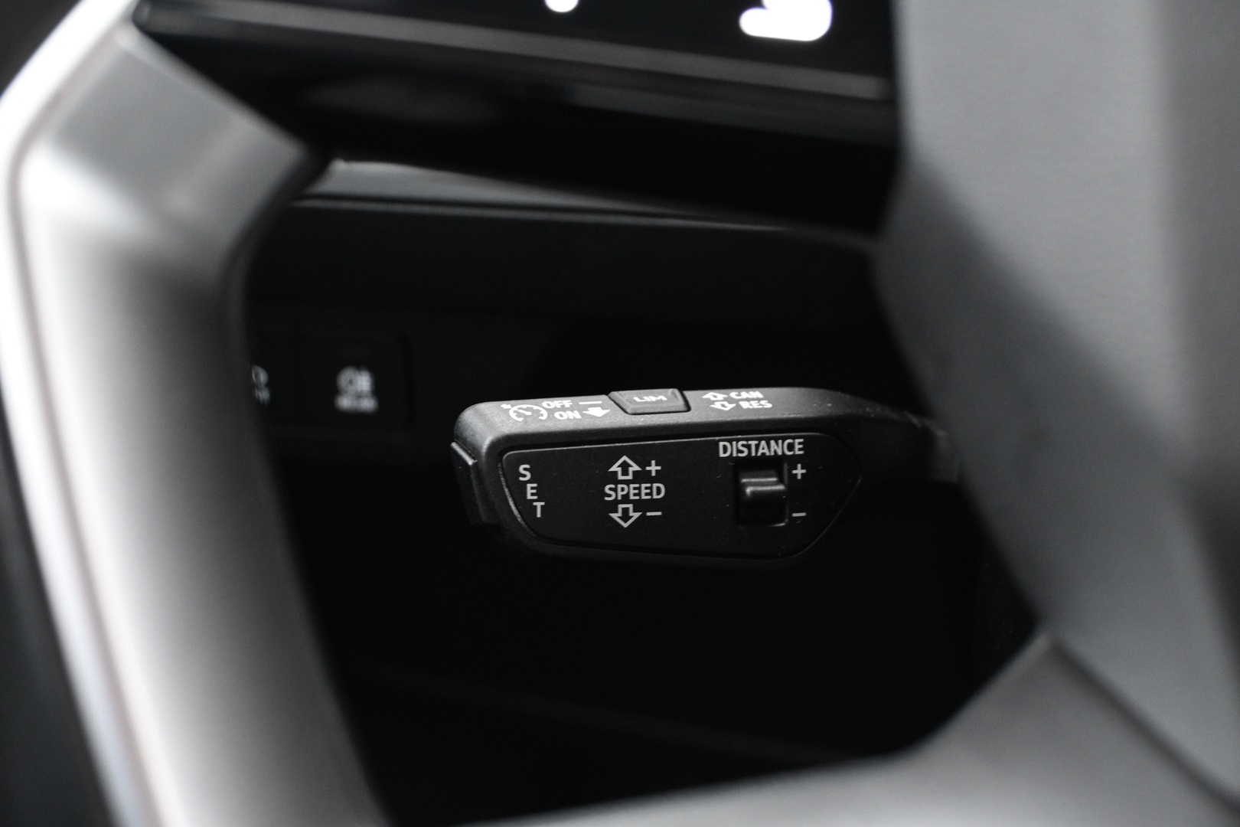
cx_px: 620
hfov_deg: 36.9
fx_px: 1860
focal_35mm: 54
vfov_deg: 25.1
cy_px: 414
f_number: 5.3
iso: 1600
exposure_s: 1/3
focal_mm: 36
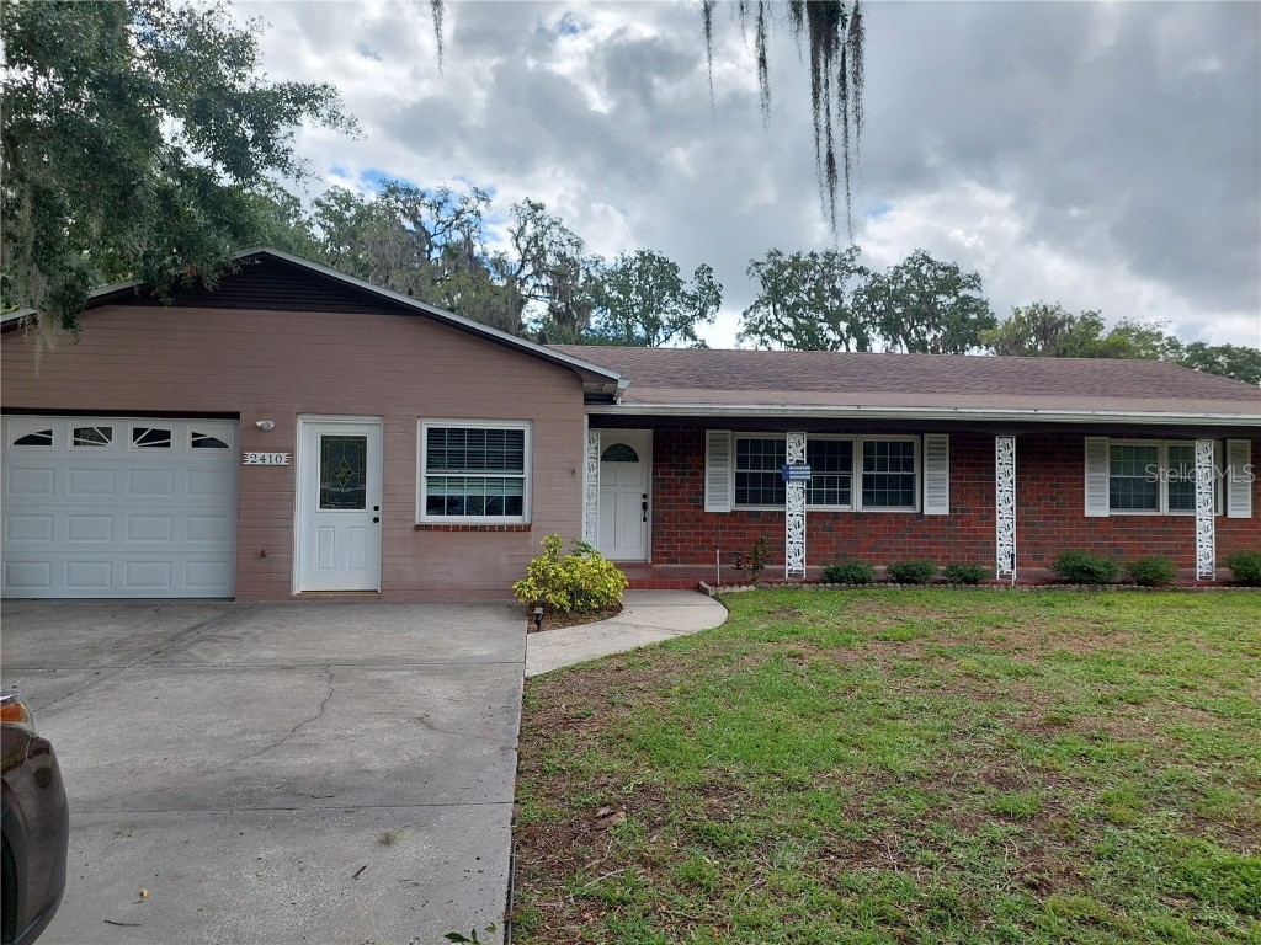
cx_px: 630
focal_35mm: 24
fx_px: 874
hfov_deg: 71.6
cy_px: 472
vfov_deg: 56.8
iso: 40
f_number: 1.8
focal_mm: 5.23
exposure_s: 1/924
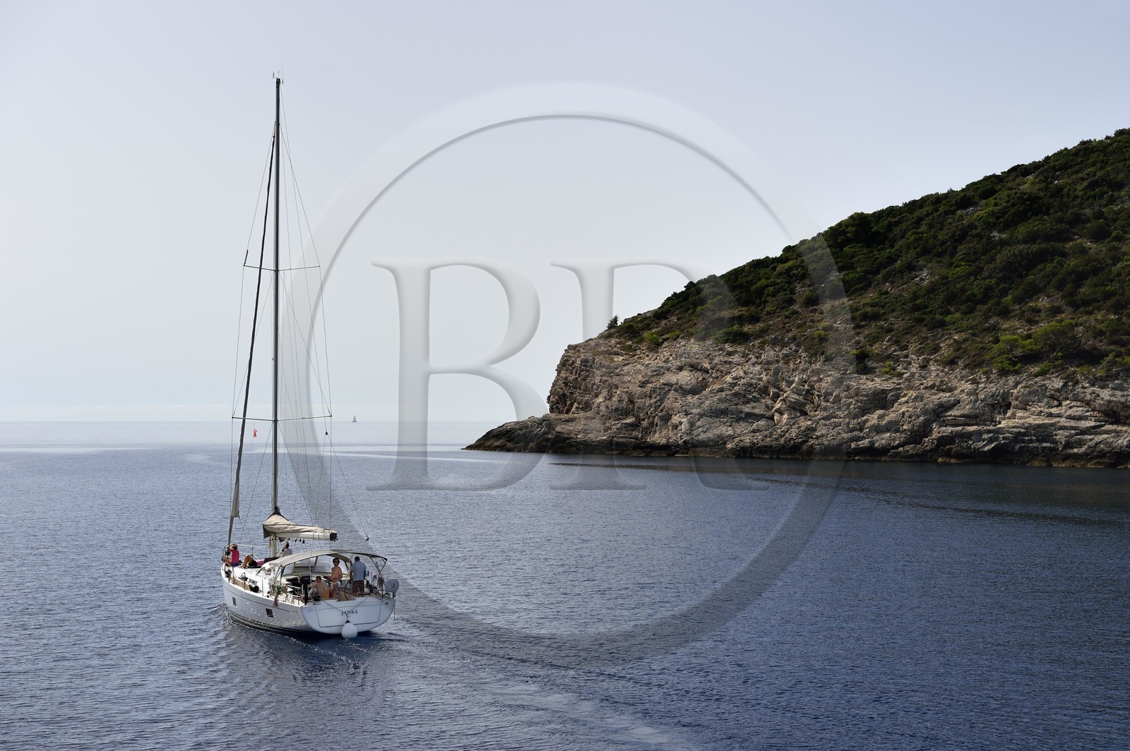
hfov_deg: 34.5
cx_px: 565
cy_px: 376
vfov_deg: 23.3
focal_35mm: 58
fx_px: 1819
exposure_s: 1/500
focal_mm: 58
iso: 200
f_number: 10
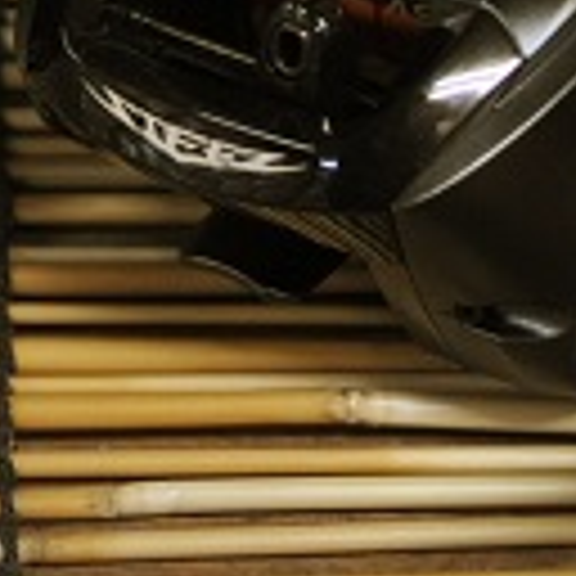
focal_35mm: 128
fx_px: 2410
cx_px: 63
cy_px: -4
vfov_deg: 13.4
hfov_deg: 13.5
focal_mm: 20
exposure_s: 1/60
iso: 800
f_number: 4.5
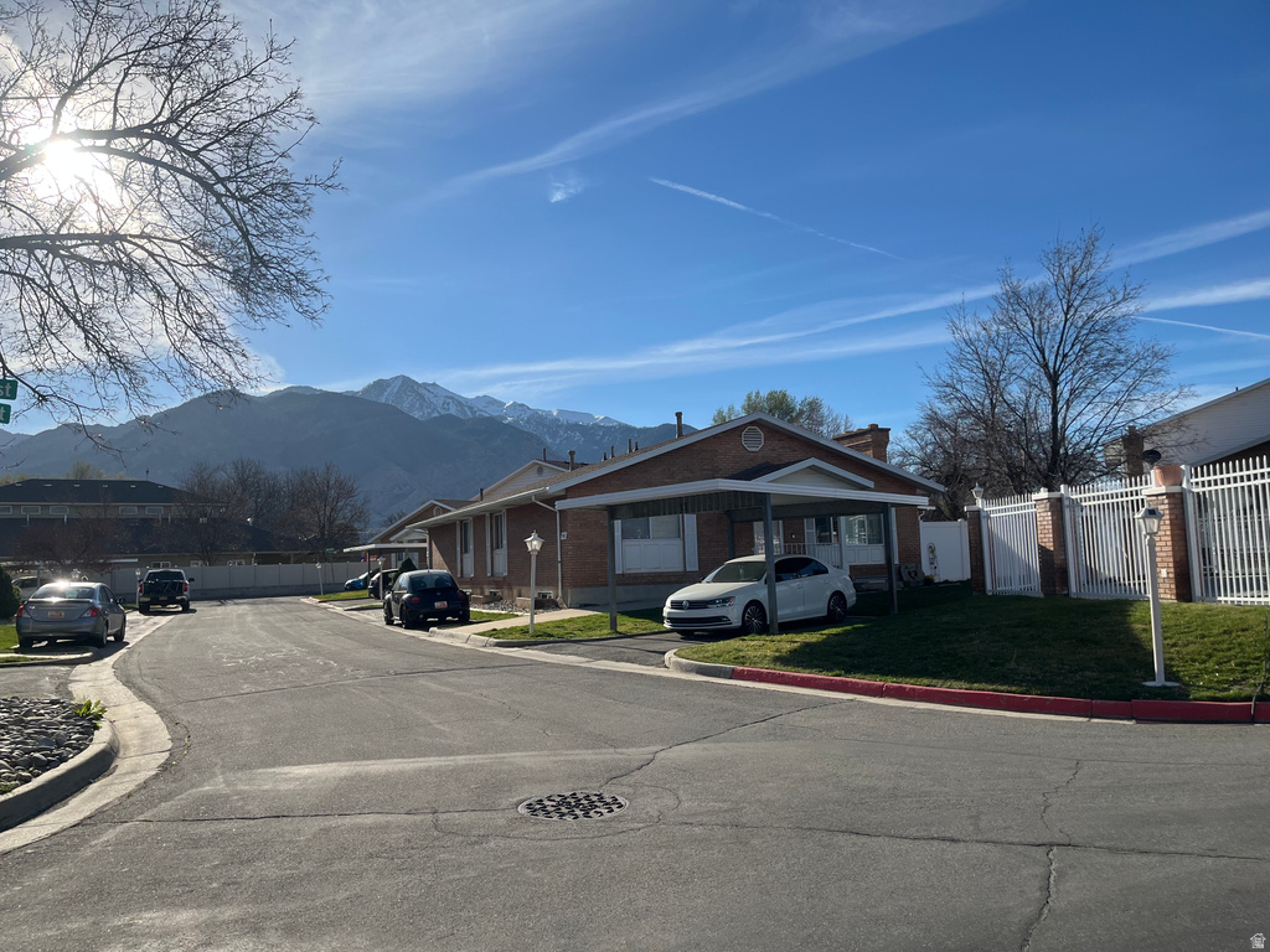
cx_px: 635
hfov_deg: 67.3
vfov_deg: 53.1
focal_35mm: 26
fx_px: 954
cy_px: 476
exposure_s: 1/4310
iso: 50
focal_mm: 5.1
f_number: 1.6
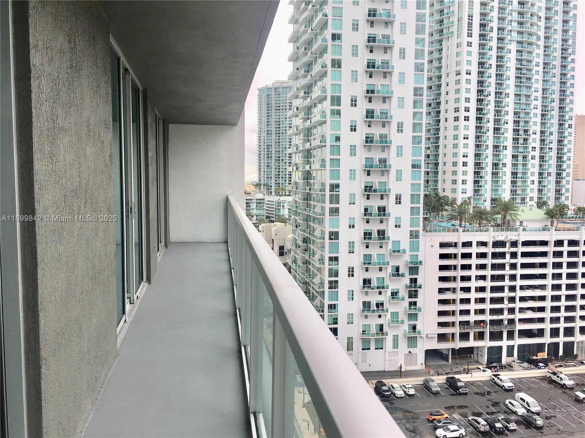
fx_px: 490
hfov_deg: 61.7
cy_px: 219
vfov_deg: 48.2
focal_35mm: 29
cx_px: 292
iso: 25
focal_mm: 4.15
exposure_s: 1/384
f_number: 2.2
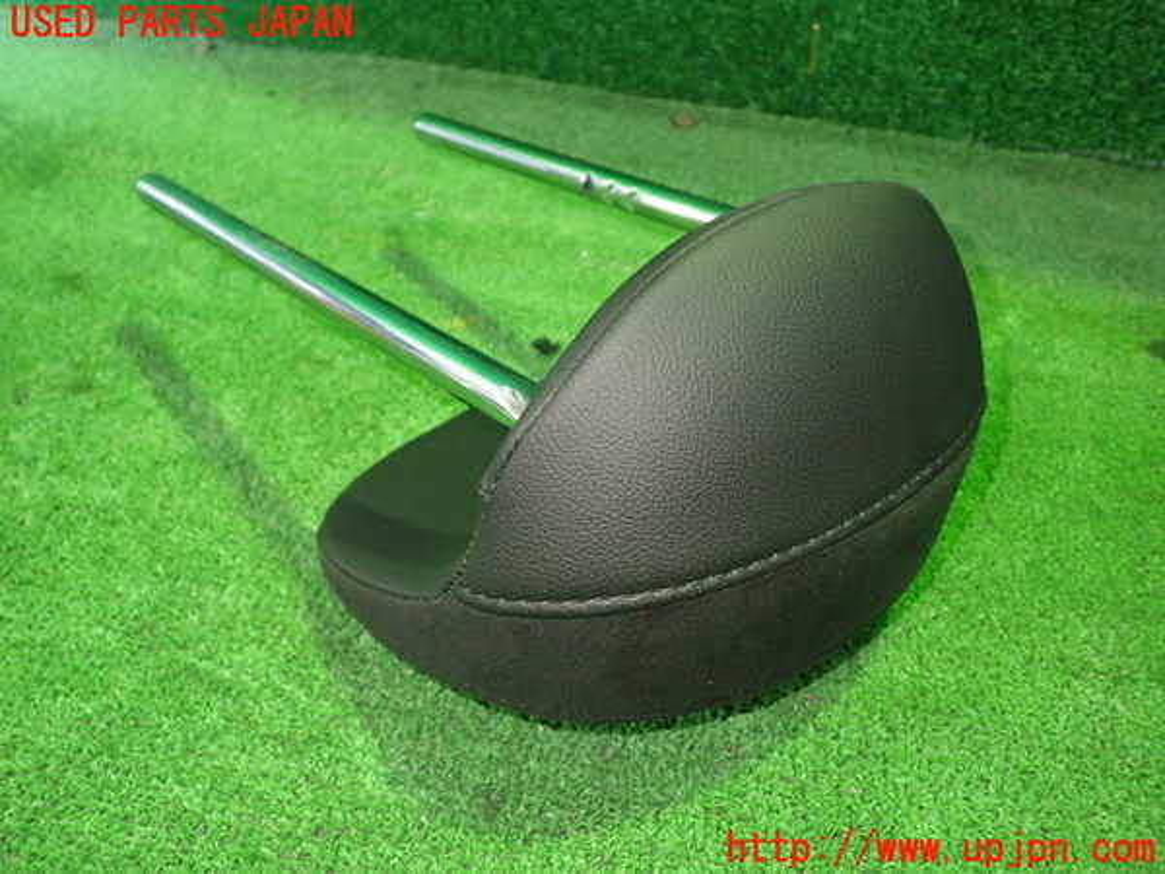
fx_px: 1010
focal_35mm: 30
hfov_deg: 60.0
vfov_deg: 46.8
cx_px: 582
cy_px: 437
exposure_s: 1/30
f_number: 2.3
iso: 800
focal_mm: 5.4
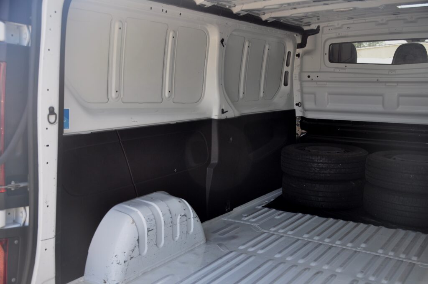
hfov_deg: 49.6
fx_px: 463
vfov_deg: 34.1
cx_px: 214
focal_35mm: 39
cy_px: 142
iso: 500
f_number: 5
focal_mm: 26
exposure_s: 1/100
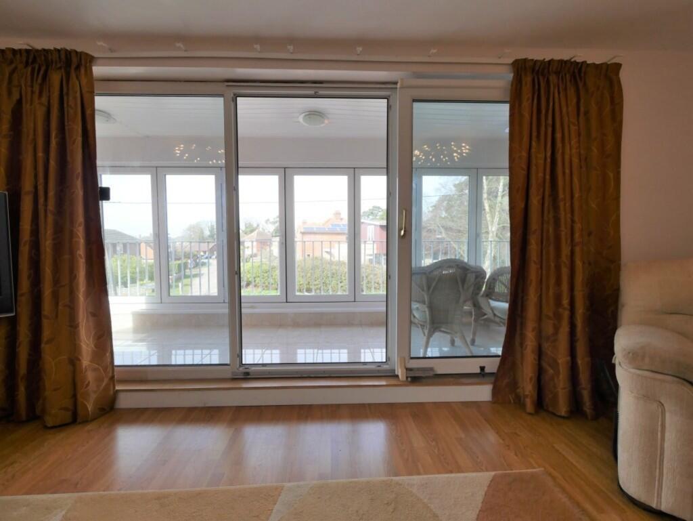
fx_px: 280
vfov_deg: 85.7
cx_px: 346
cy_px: 260
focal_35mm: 14
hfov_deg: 102.0
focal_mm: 7
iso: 200
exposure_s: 1/160
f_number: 5
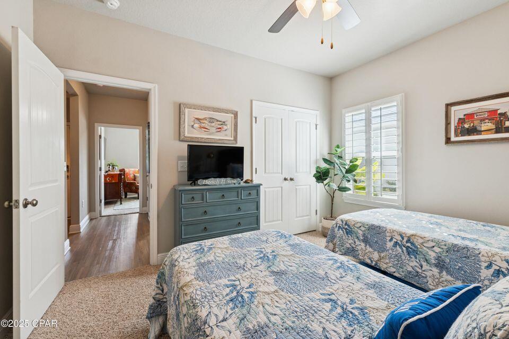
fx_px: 212
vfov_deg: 77.3
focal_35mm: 15
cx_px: 254
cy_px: 170
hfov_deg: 100.4
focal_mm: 10
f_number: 8
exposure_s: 1/25
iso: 160
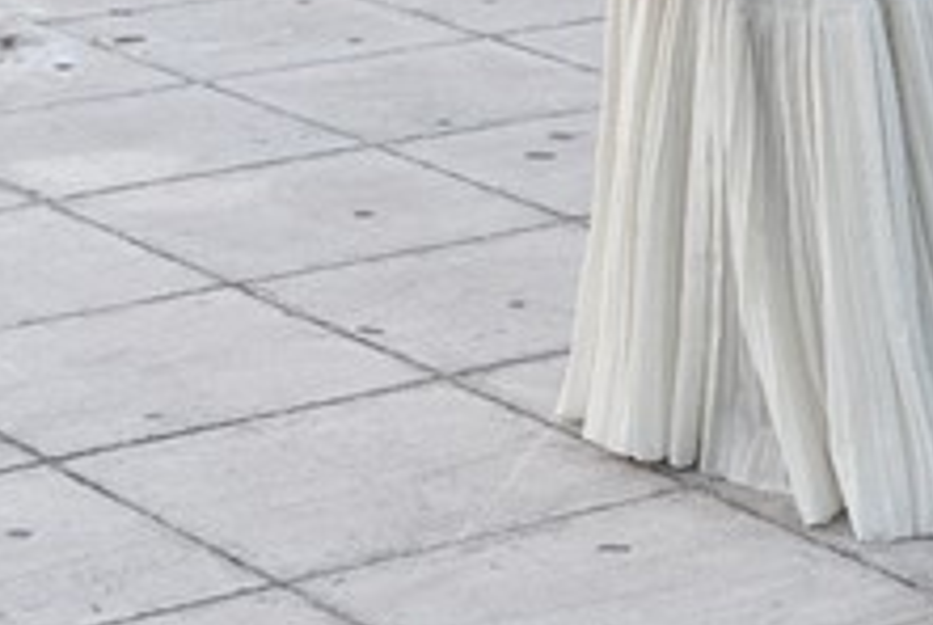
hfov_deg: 11.2
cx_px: 899
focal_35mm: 181
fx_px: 4697
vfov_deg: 7.5
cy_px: -334
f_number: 4.5
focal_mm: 52
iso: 1000
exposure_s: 1/200
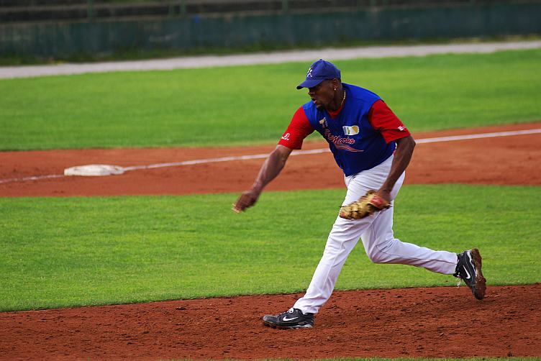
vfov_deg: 3.1
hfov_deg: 4.6
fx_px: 6765
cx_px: 270
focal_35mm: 450
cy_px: 180
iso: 200
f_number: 4.5
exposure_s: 1/640
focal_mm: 300
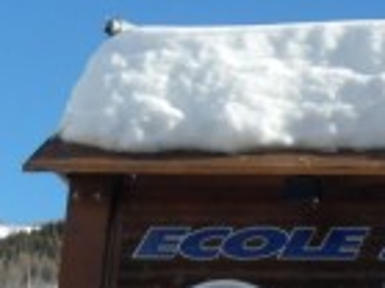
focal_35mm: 121
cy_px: 318
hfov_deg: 14.9
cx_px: 609
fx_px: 1345
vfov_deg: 12.0
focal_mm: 6.3
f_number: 8.2
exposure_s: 1/180
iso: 80
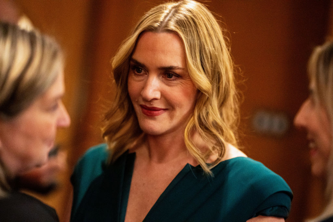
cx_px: 166
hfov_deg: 15.2
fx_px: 1249
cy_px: 111
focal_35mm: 135
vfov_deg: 10.2
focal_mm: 135
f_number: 1.8
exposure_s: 1/250
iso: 6400
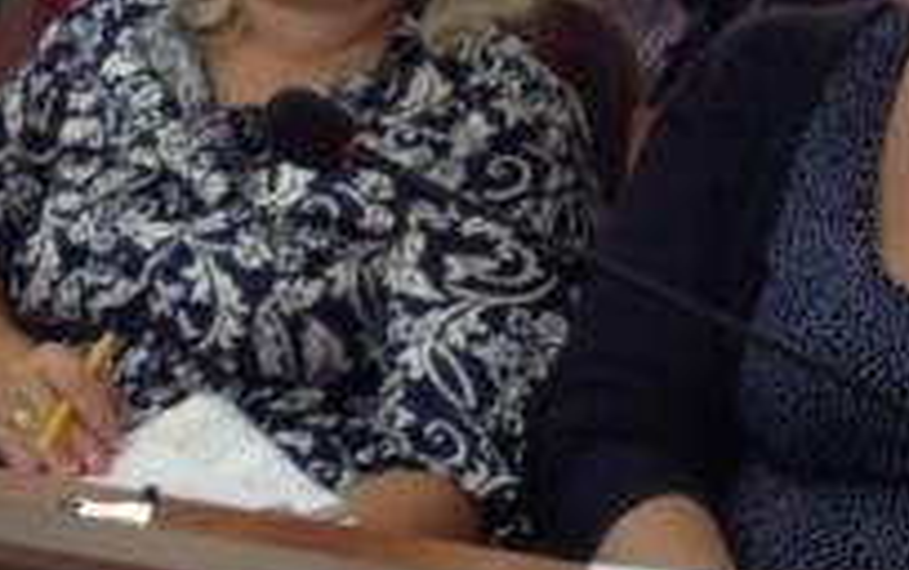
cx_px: 27
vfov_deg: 7.0
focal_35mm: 186
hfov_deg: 11.2
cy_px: -325
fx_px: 4613
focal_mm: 4.28
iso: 64
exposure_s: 1/20
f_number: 2.4
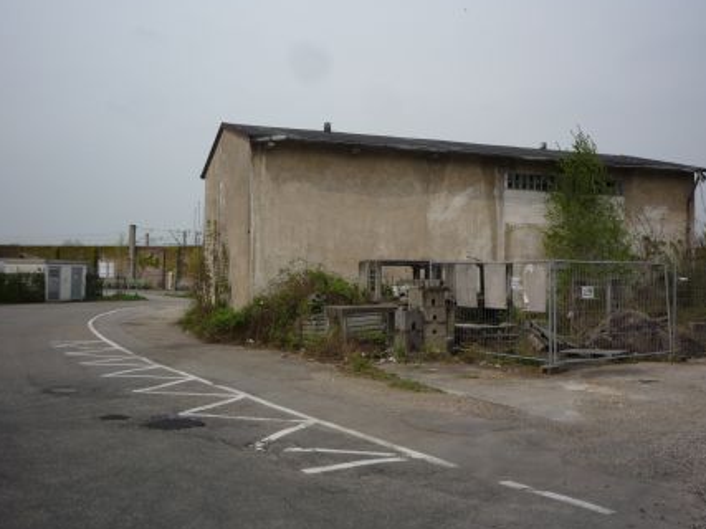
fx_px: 734
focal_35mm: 36
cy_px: 253
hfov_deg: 51.4
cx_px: 360
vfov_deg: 39.6
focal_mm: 5.2
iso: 100
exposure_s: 1/640
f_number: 5.6
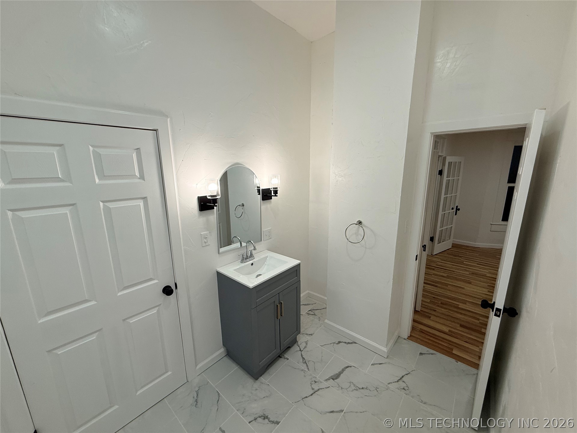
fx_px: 233
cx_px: 288
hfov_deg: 102.1
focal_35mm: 14
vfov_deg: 85.7
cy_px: 216
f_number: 2.2
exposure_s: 1/120
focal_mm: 2.22
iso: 80
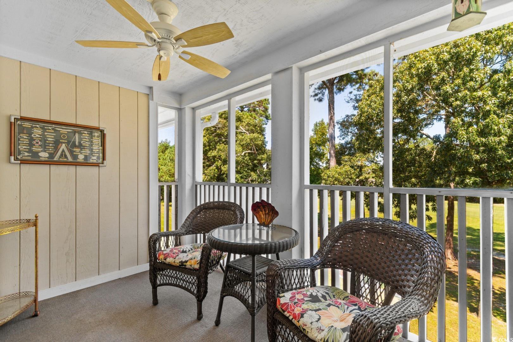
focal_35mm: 15
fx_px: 214
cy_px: 171
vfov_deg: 77.3
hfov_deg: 100.4
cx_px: 256
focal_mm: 10
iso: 100
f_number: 4.5
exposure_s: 1/5
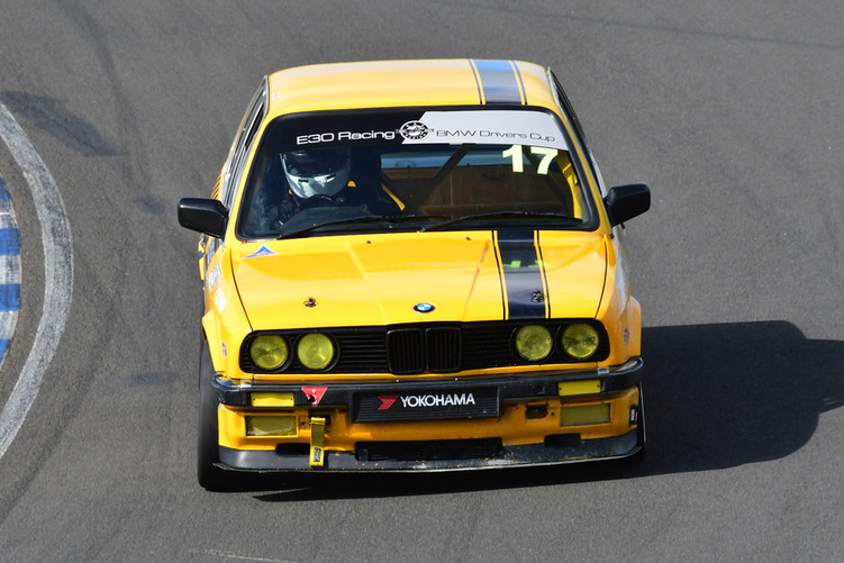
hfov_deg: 2.6
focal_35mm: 799
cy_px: 272
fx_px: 18734
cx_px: 414
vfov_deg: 1.7
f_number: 11
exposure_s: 1/640
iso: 640
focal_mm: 500
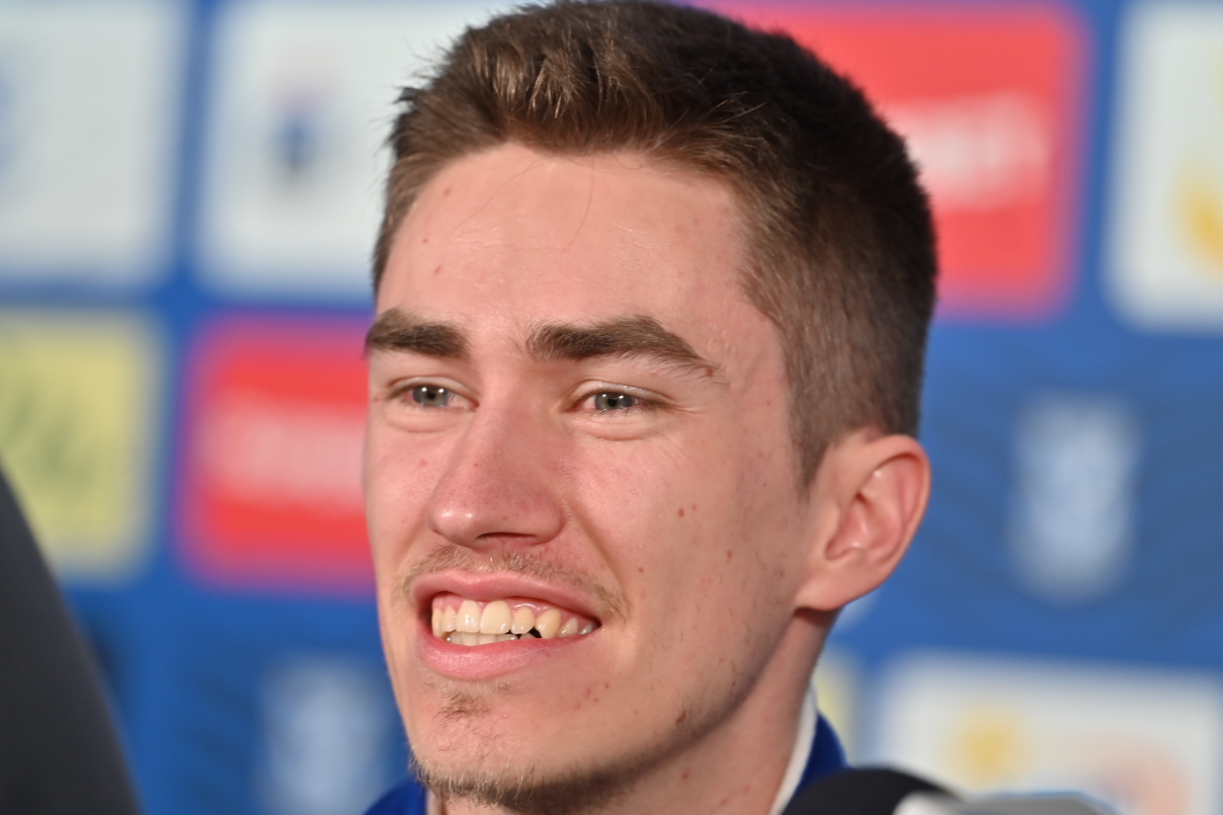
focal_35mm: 216
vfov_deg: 6.4
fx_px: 7337
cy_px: 475
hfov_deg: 9.5
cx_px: 601
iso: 320
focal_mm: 165
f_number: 2.8
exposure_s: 1/160
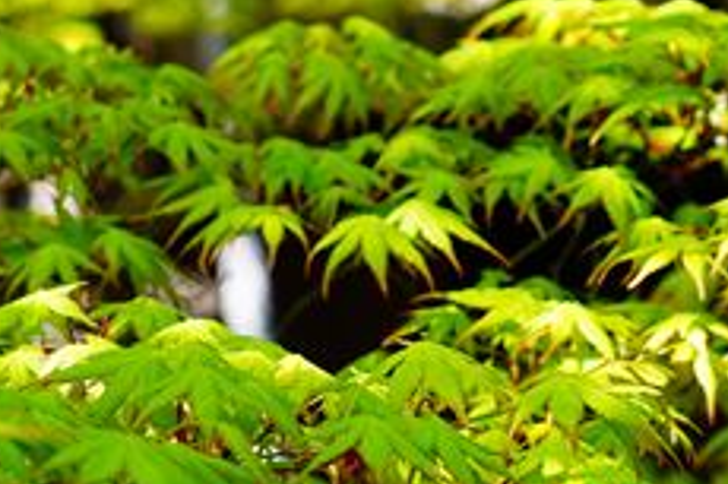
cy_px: 451
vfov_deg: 8.5
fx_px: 3233
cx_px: 304
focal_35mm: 160
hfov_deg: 12.8
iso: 125
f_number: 5.6
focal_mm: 46
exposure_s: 1/90
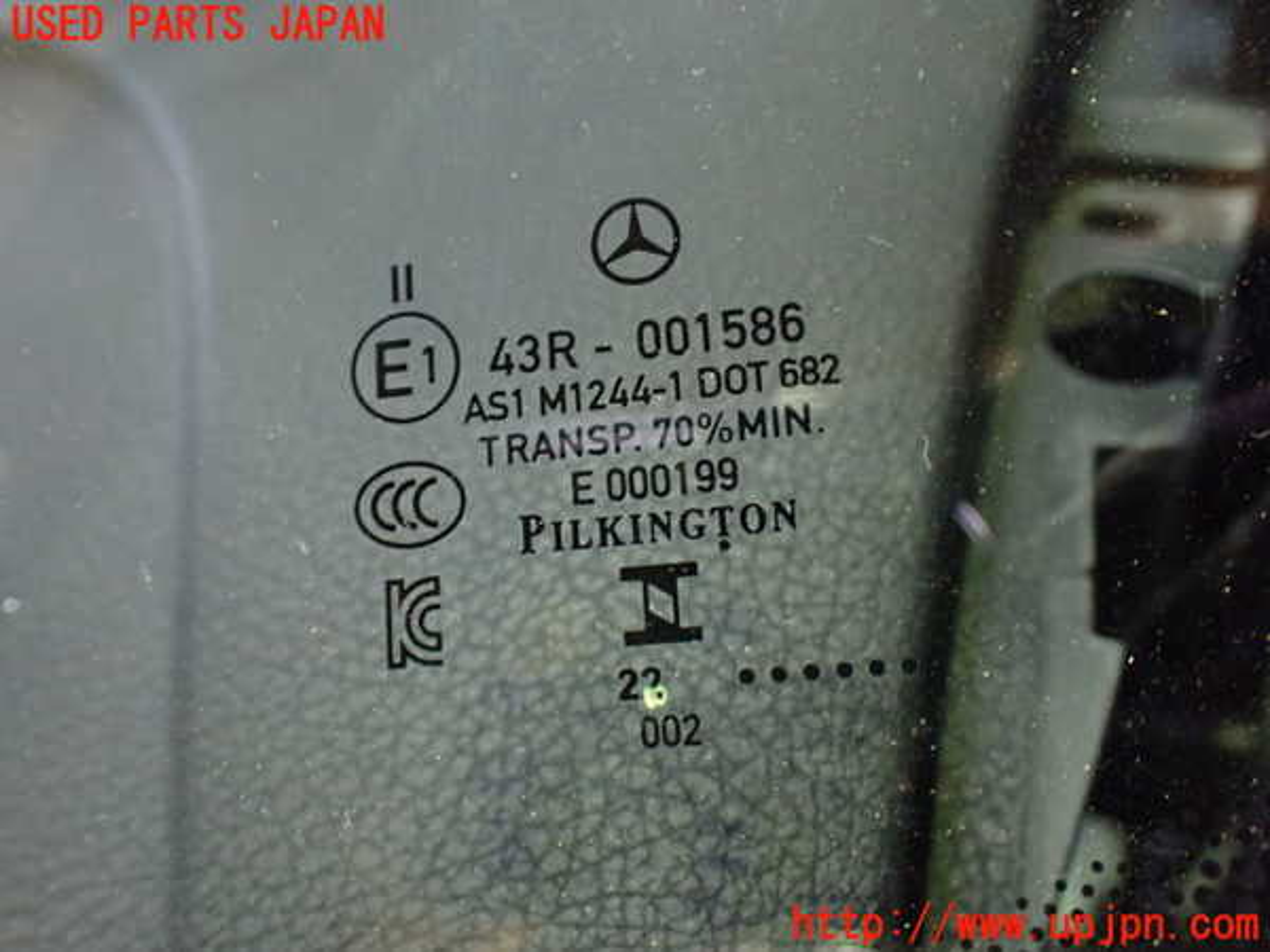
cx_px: 635
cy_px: 476
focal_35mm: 30
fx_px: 1101
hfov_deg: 60.0
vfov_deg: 46.8
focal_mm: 5.4
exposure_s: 1/30
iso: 1000
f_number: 2.3
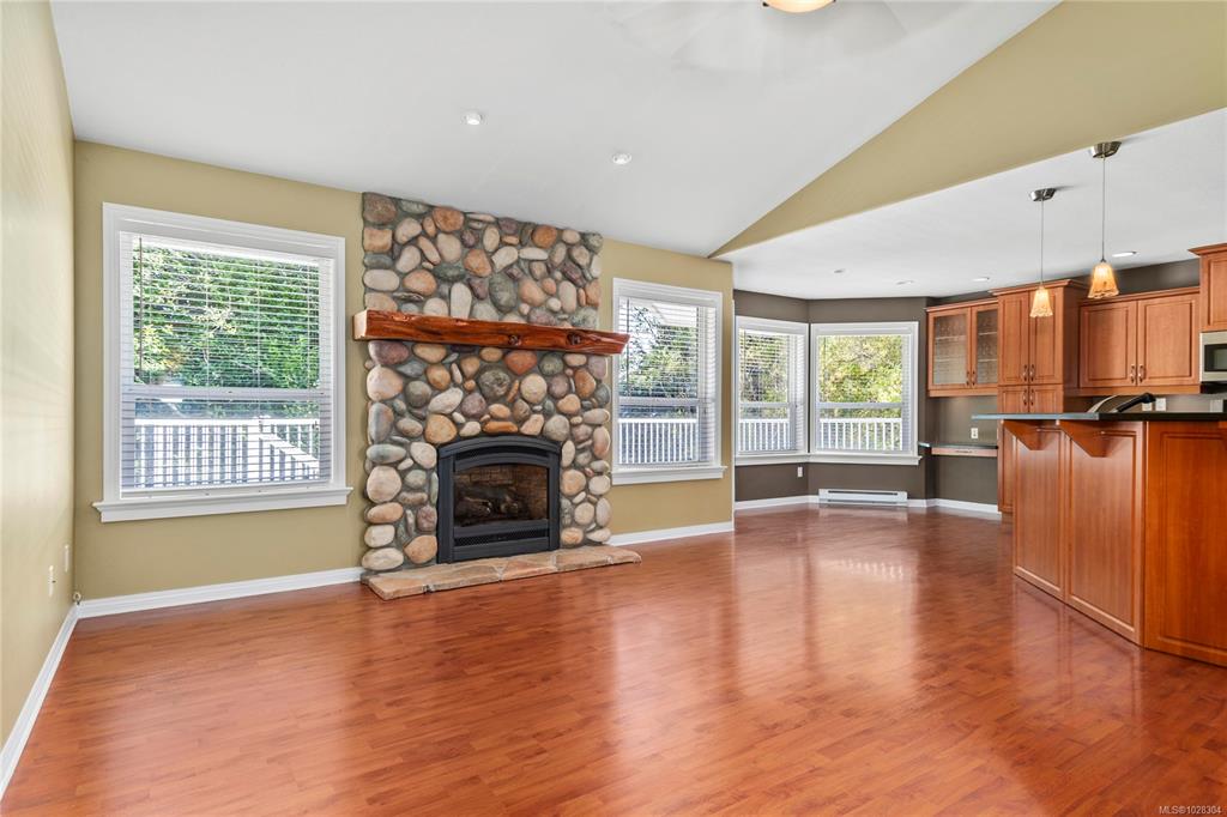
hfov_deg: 90.0
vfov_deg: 67.3
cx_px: 614
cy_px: 408
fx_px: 613
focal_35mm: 18
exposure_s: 1/6
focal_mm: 12
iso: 250
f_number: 7.1
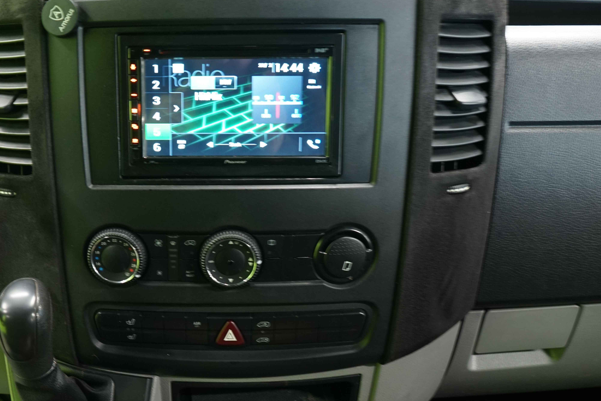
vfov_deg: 31.7
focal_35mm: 42
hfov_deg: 45.7
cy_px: 265
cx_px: 198
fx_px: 701
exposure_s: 1/5
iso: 800
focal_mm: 28
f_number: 5.6
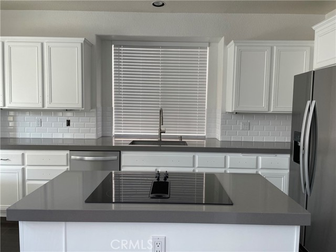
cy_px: 126
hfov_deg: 67.3
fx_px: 252
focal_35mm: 26
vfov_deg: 53.1
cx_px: 168
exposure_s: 1/121
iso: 100
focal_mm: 4.2
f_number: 1.6
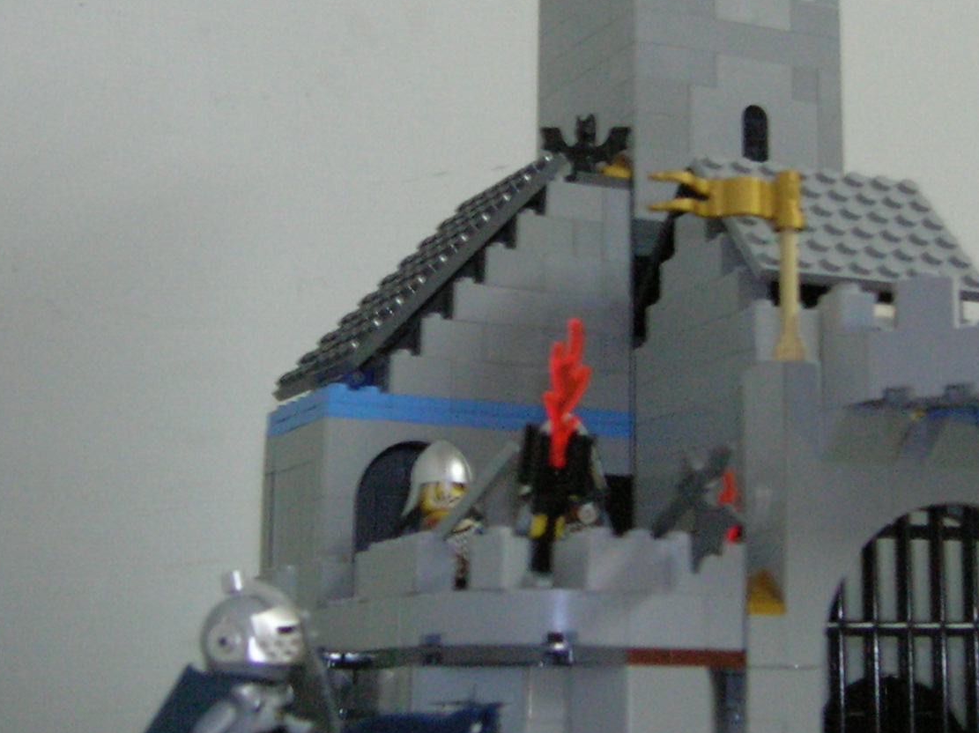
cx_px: 604
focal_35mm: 70
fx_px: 1979
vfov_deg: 20.8
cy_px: 184
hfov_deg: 27.7
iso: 200
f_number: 2.9
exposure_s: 1/25.1
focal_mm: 5.7
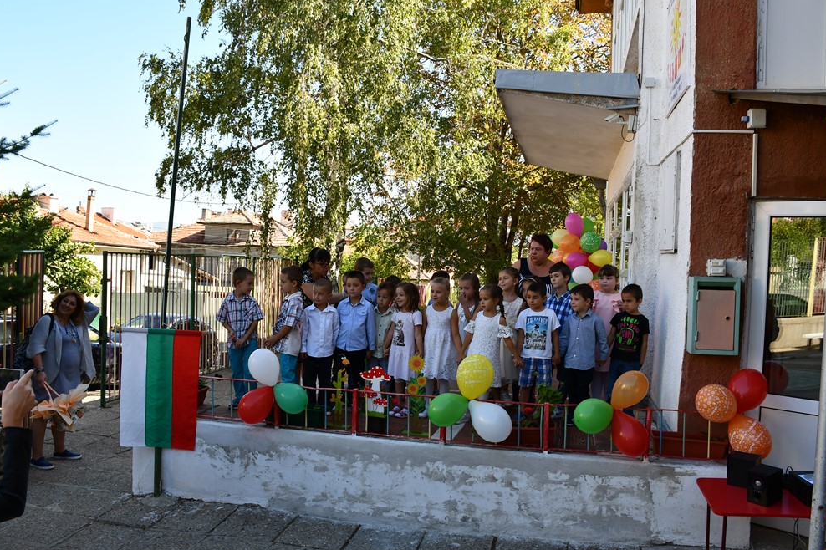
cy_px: 268
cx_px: 405
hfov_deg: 65.5
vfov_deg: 46.4
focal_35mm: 28
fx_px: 642
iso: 200
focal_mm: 18
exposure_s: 1/250
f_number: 6.3
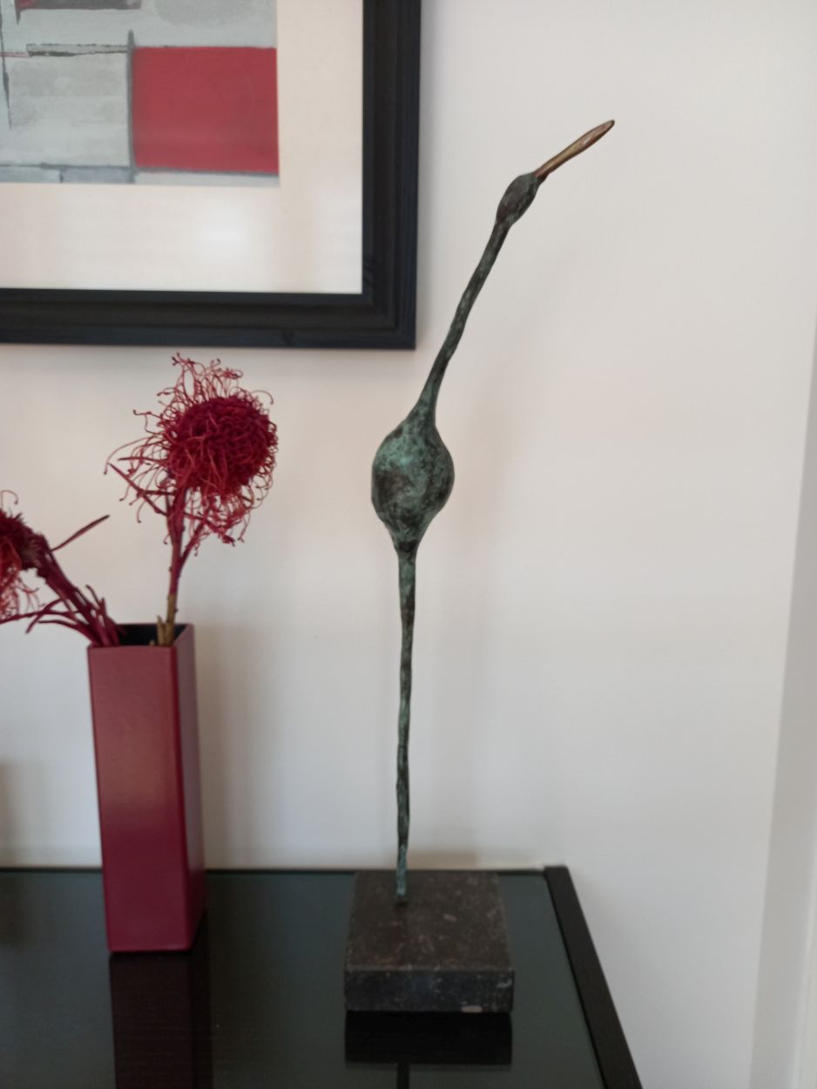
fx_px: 786
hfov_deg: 54.9
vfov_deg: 69.4
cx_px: 408
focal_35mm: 25
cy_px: 544
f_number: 2
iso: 80
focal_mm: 4.6
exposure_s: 1/50
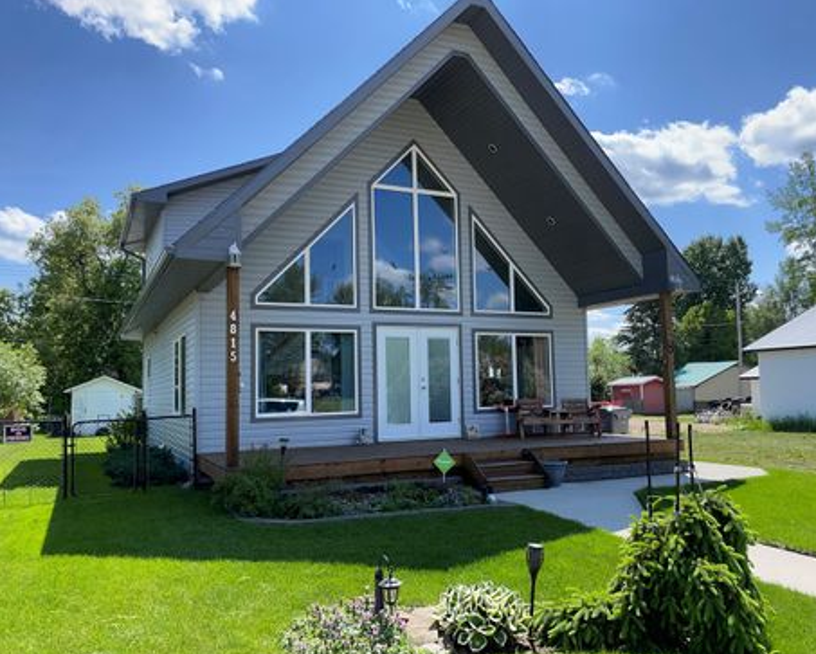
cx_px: 418
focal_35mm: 28
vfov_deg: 51.6
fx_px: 677
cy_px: 323
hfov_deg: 62.2
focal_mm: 4.2
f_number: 1.6
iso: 32
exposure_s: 1/2304
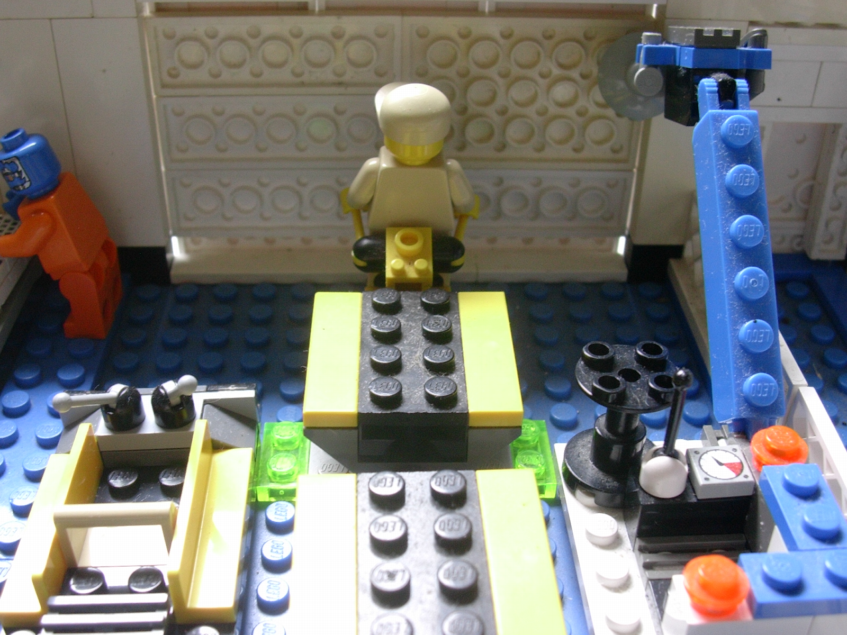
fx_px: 1101
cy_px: 318
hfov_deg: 42.1
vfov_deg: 32.2
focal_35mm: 45
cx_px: 424
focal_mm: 6.7
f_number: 2.9
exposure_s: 1/55.3
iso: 70
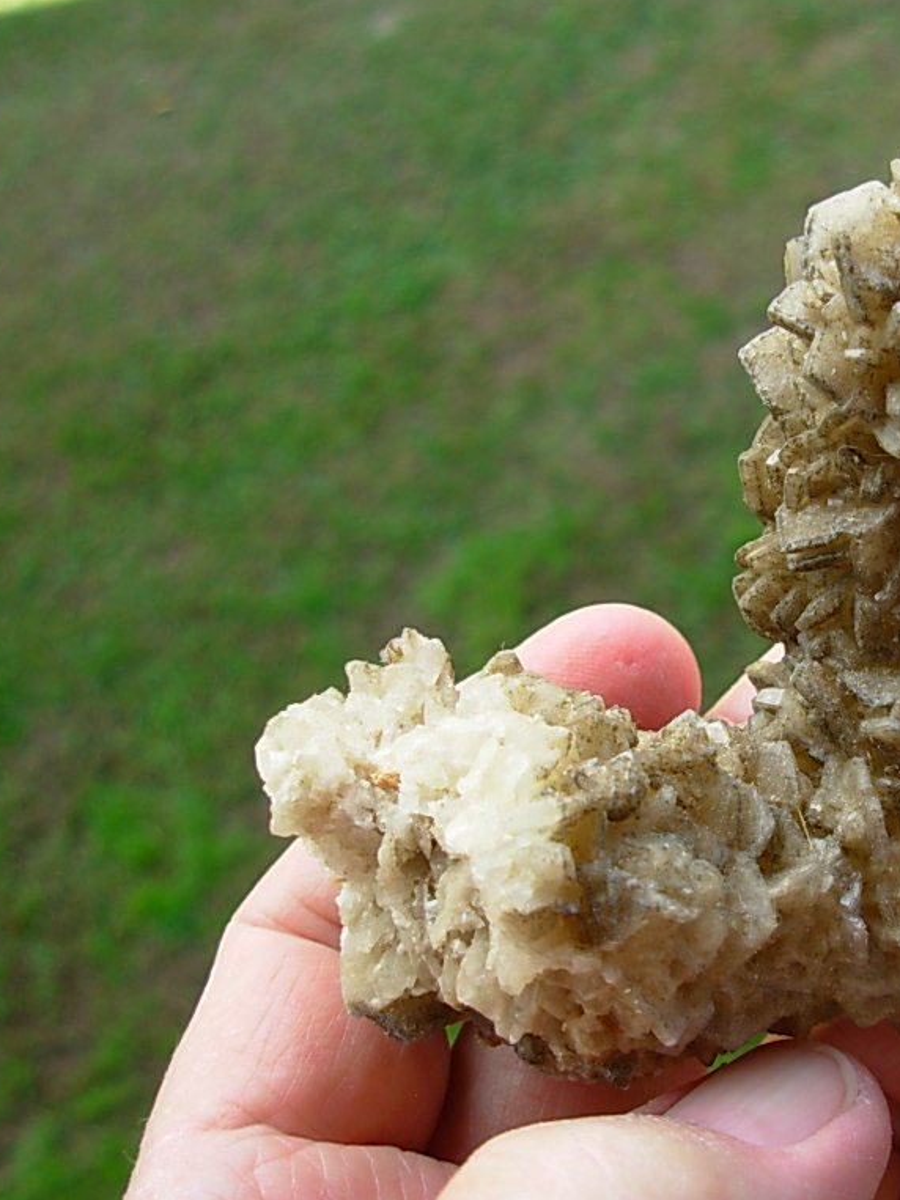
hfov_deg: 27.7
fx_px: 1768
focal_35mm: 51
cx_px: 782
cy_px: 599
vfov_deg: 37.5
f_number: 2.9
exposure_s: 1/136
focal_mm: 6.3
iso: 50
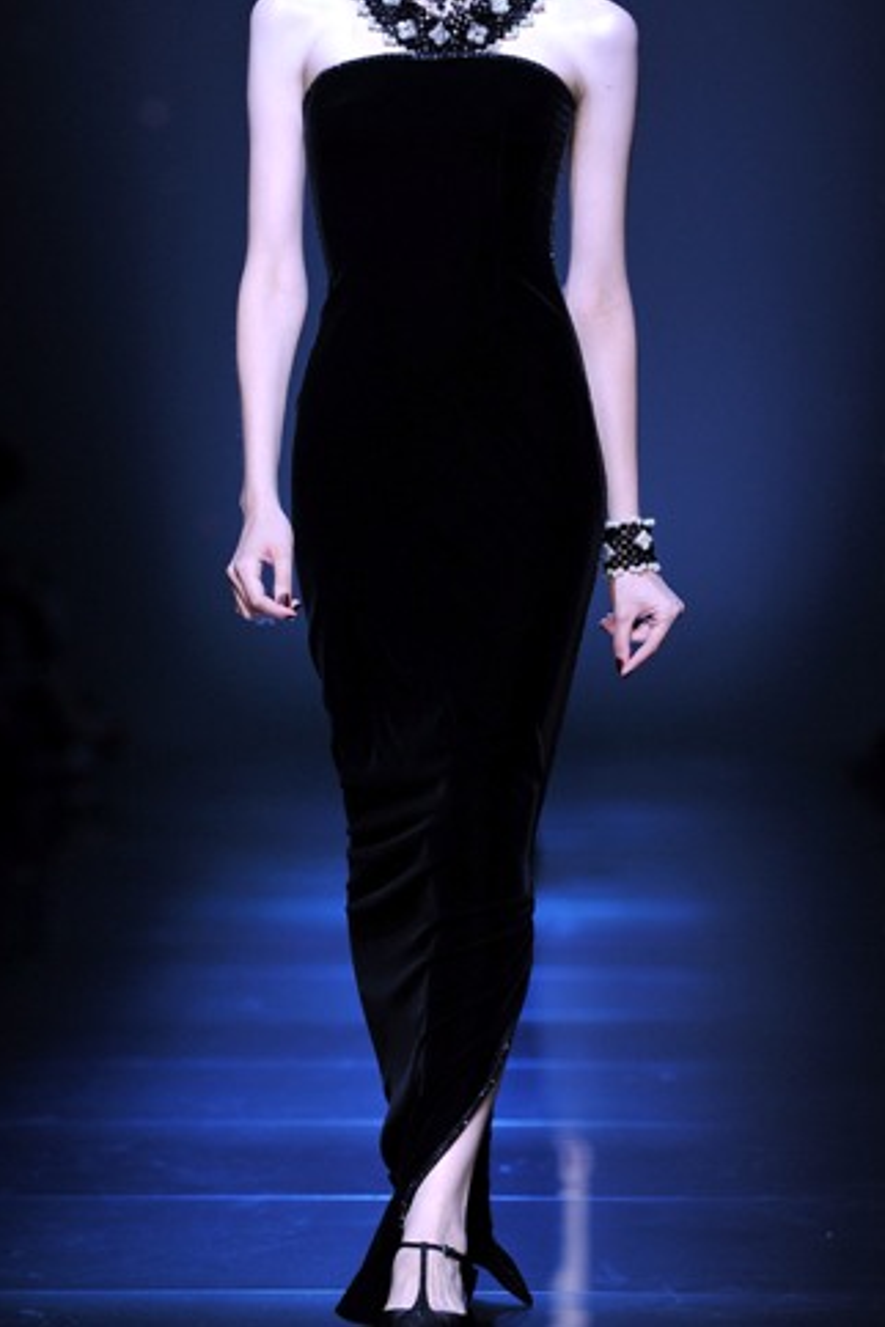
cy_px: 525
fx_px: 8554
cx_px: 427
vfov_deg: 8.9
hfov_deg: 5.9
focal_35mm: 232
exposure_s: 1/250
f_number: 3.5
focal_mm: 175
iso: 1250
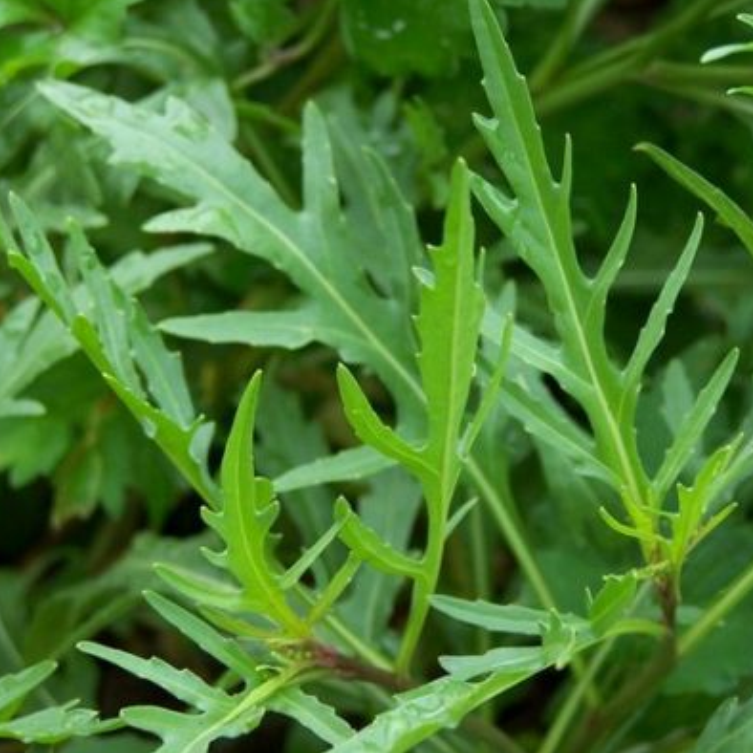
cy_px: 375
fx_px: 3421
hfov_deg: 12.6
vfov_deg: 12.6
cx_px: 409
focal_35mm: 139
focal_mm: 19.4
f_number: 3.2
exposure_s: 1/80
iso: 80
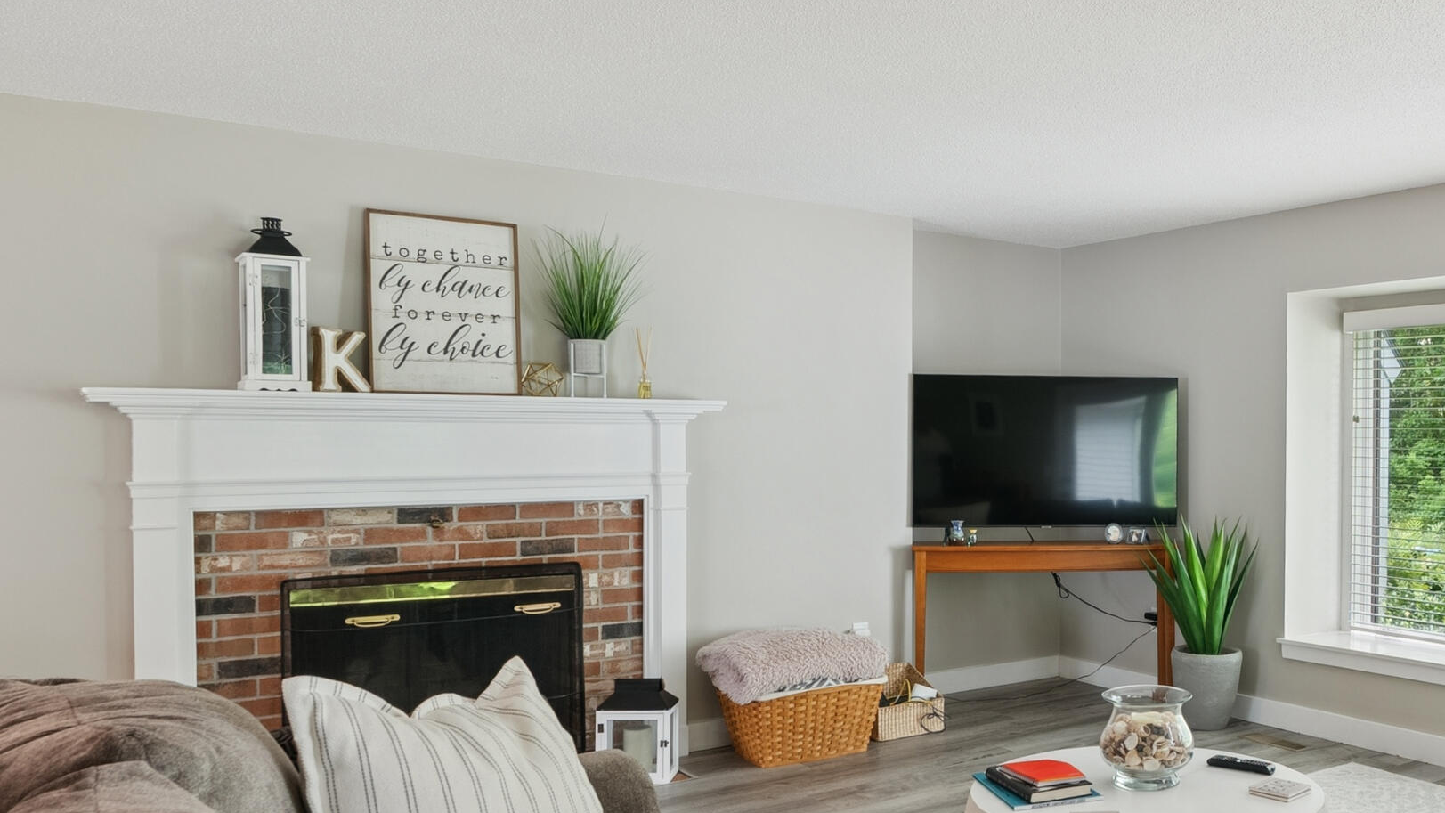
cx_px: 1115
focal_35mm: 31
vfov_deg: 37.7
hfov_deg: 58.7
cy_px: 467
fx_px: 1188
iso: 320
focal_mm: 16
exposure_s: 1/6
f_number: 7.1
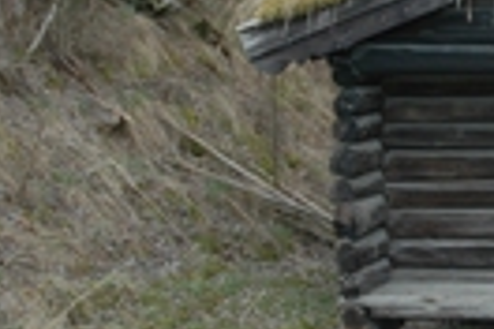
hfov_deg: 22.5
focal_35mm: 82
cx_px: 614
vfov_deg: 16.6
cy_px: 112
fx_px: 1125
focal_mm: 18
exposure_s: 1/200
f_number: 3.5
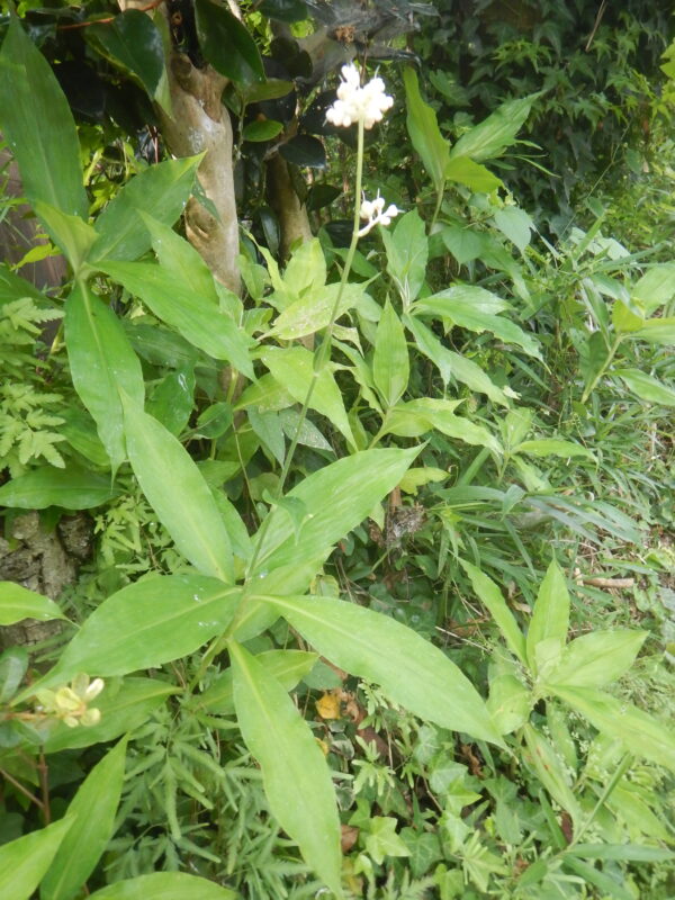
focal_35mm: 24
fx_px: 624
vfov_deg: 71.6
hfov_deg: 56.8
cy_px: 450
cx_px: 338
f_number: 2.8
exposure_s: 1/250
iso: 400
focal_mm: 4.3
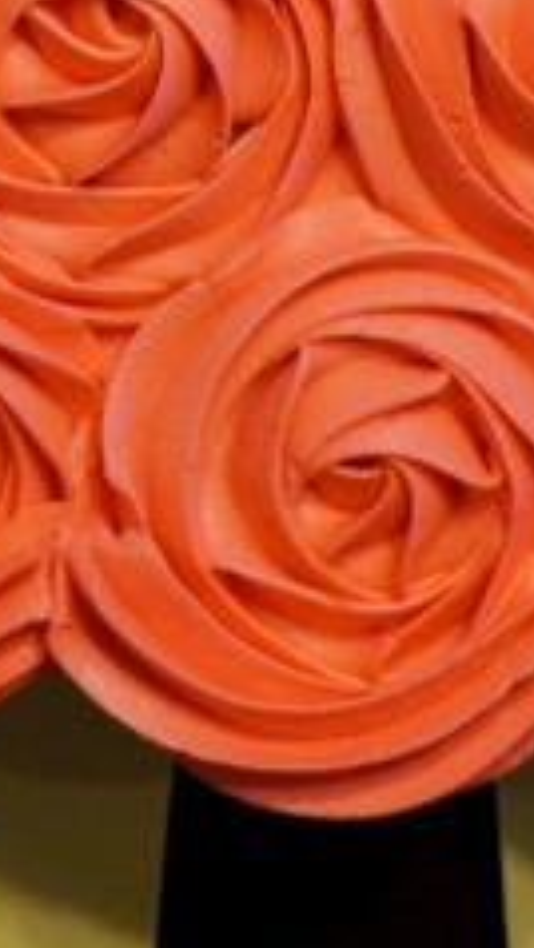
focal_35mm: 238
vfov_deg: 8.6
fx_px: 5987
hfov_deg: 5.1
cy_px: -952
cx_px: 327
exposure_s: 1/80
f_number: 3.5
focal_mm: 30
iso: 800
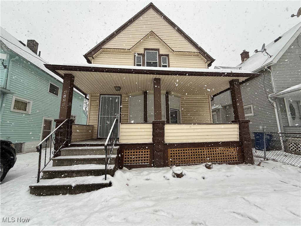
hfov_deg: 102.1
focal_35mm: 14
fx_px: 122
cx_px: 150
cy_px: 113
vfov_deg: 85.7
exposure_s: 1/196
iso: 50
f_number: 2.2
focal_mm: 2.22
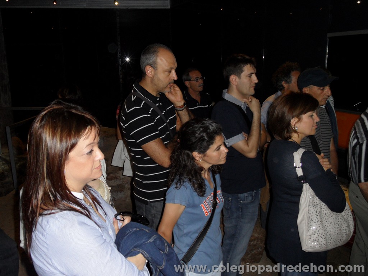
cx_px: 184
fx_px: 340
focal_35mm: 32
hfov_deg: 56.8
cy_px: 138
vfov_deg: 44.2
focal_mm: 5.3
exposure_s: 1/30
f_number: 3.4
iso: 200
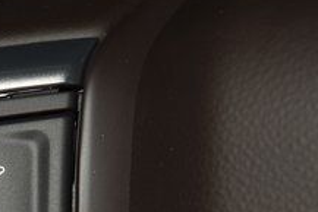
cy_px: 271
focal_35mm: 310
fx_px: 2740
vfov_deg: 4.4
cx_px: -69
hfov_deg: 6.6
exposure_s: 1/125
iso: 100
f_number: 8
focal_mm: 70
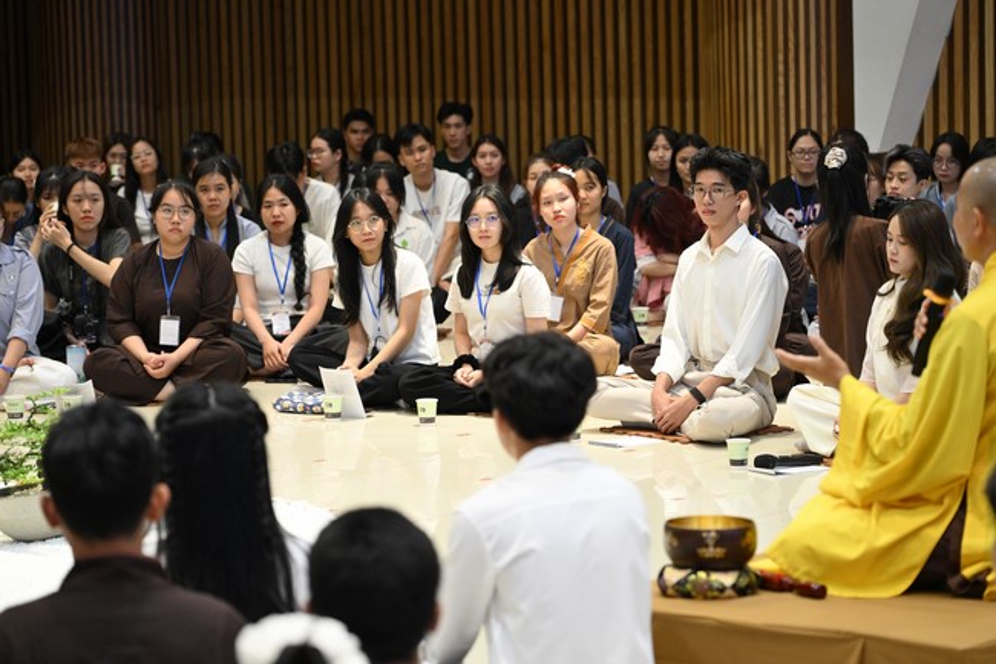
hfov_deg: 18.6
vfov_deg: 12.4
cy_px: 332
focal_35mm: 110
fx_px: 3042
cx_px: 498
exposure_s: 1/160
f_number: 4
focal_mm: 110
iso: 3200
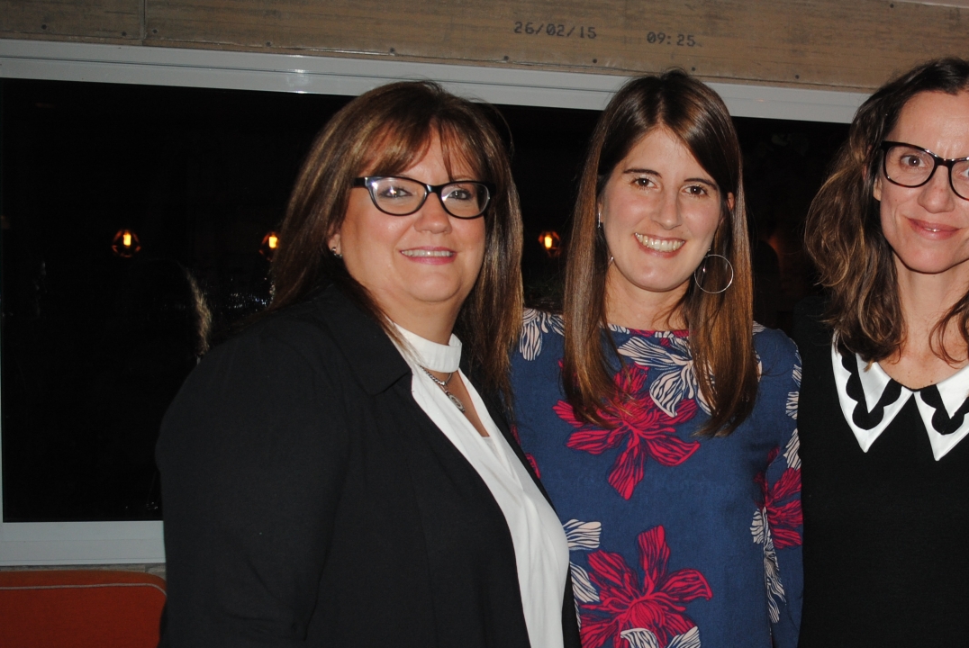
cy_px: 450
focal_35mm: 54
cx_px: 751
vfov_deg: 24.9
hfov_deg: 35.8
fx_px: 1455
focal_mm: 20
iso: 200
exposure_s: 1/60
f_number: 3.5
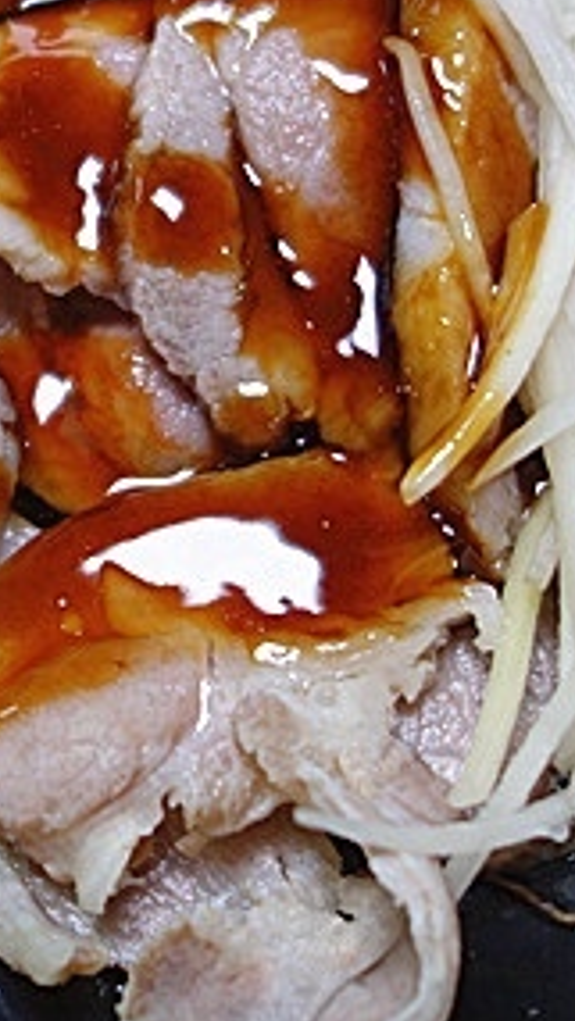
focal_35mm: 82
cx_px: -54
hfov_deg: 14.4
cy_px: 352
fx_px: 2221
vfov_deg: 25.8
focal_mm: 10.4
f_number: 1.8
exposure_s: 1/40
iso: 125
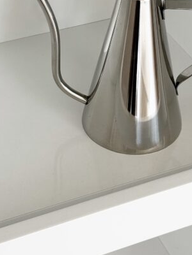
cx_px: 74
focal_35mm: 96
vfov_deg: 20.1
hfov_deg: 15.4
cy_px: 27
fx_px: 710
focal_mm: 6.76
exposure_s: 1/69
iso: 100
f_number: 1.78
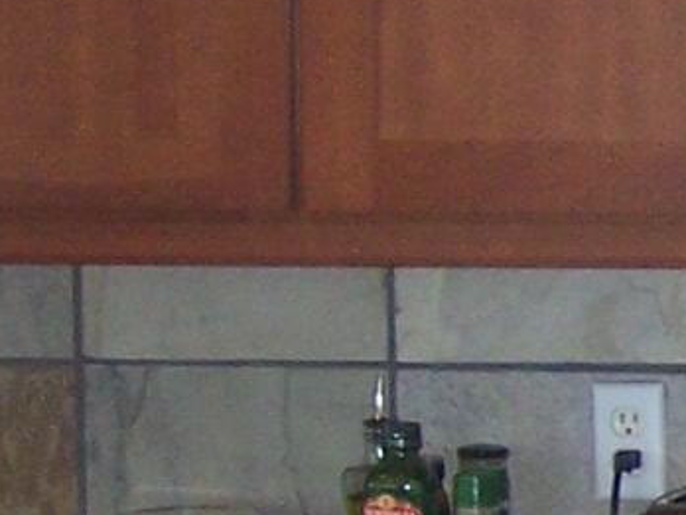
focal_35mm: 258
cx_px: 1530
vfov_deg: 5.8
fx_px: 5113
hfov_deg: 7.3
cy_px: 381
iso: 140
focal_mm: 8
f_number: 2.8
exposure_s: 1/60
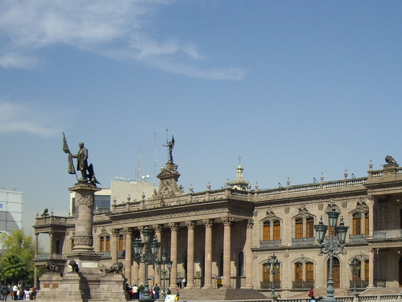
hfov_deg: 29.5
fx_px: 755
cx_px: 291
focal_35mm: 65
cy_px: 248
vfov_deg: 22.2
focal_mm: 6.2
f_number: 4.3
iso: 50
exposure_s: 1/500
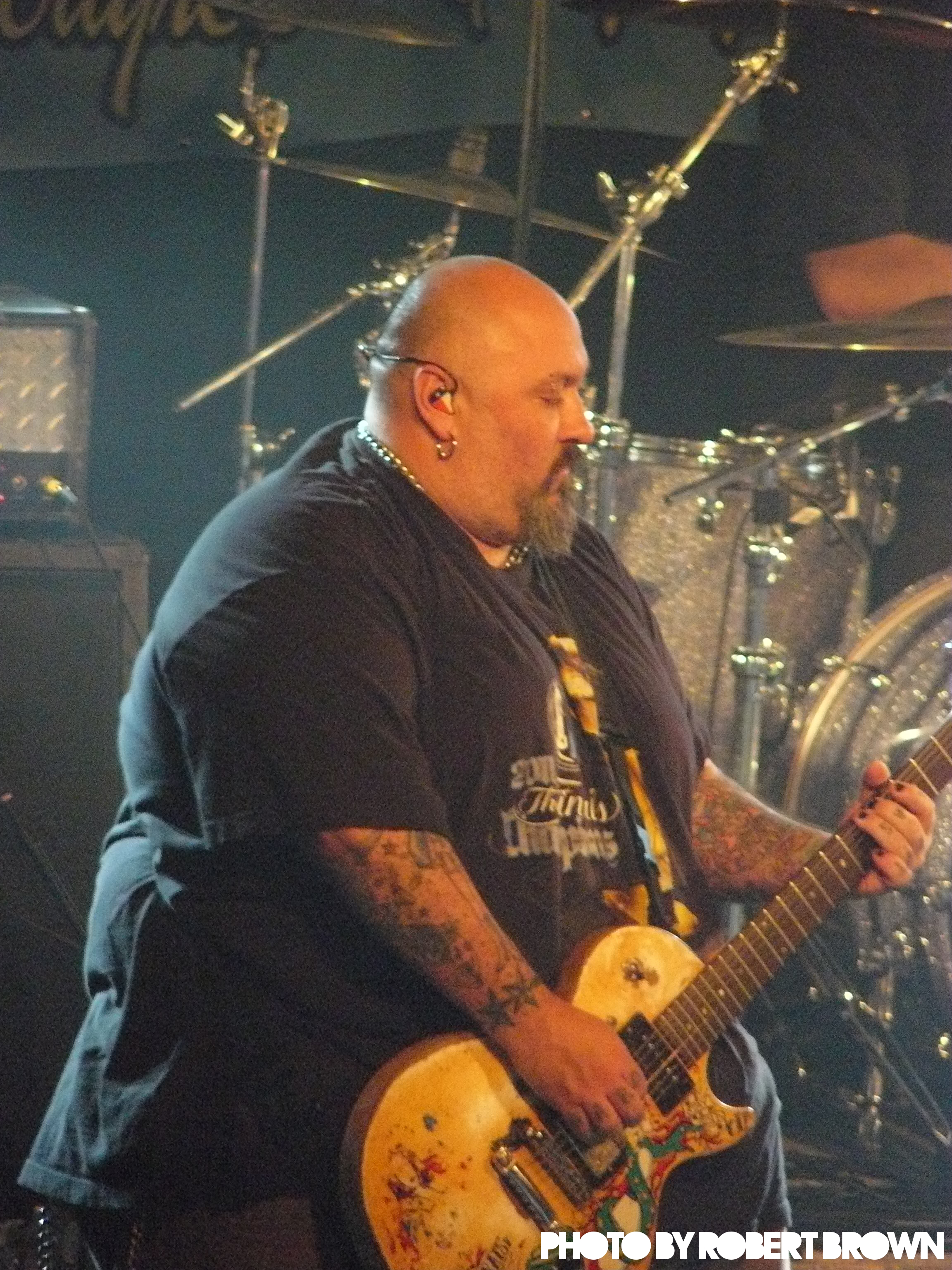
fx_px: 15841
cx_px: 476
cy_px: 635
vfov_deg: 4.6
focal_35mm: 432
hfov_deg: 3.4
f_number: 3.3
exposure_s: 1/100
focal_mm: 72
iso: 800
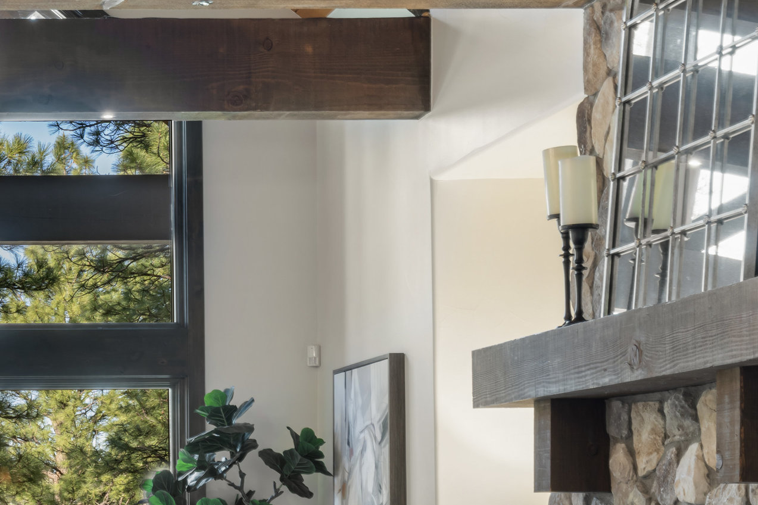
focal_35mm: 99
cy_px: 504
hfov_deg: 19.2
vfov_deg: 13.6
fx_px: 2084
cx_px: -200
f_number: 10
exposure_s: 1
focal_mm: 35
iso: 100
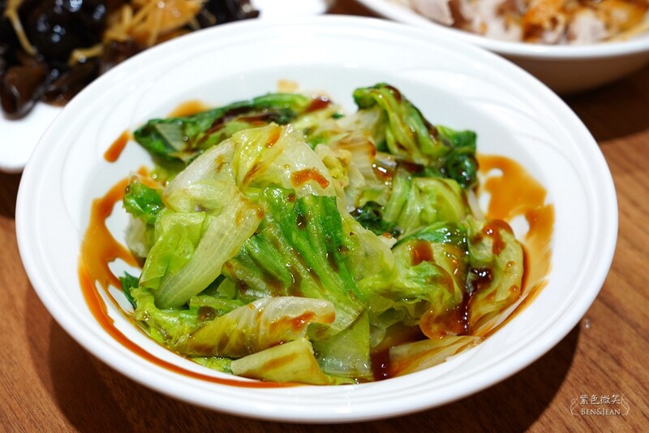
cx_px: 324
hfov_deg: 29.7
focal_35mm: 68
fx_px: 1226
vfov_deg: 20.0
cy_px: 216
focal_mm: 68
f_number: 8
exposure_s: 1/80
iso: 1250
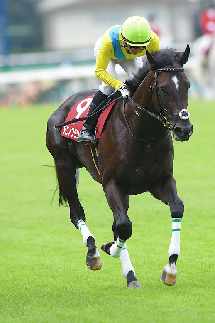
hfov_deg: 2.3
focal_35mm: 600
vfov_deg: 3.4
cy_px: 162
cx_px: 108
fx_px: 5375
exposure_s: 1/800
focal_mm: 400
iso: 1000
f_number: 4
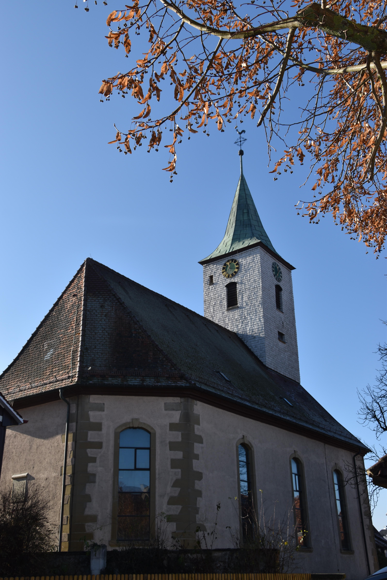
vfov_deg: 49.5
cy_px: 290
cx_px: 194
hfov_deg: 34.2
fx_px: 628
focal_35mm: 39
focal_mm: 26
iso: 100
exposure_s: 1/200
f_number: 8
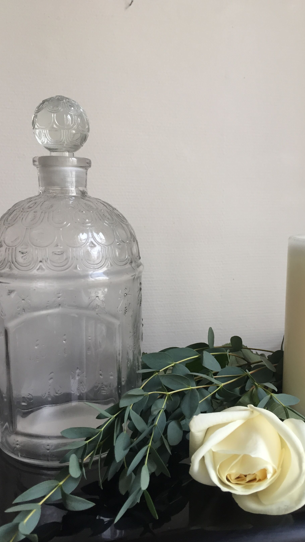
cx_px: 181
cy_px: 274
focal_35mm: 32
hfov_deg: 36.6
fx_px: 460
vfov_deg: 61.0
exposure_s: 1/33
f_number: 2.2
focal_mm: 4.15
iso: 80
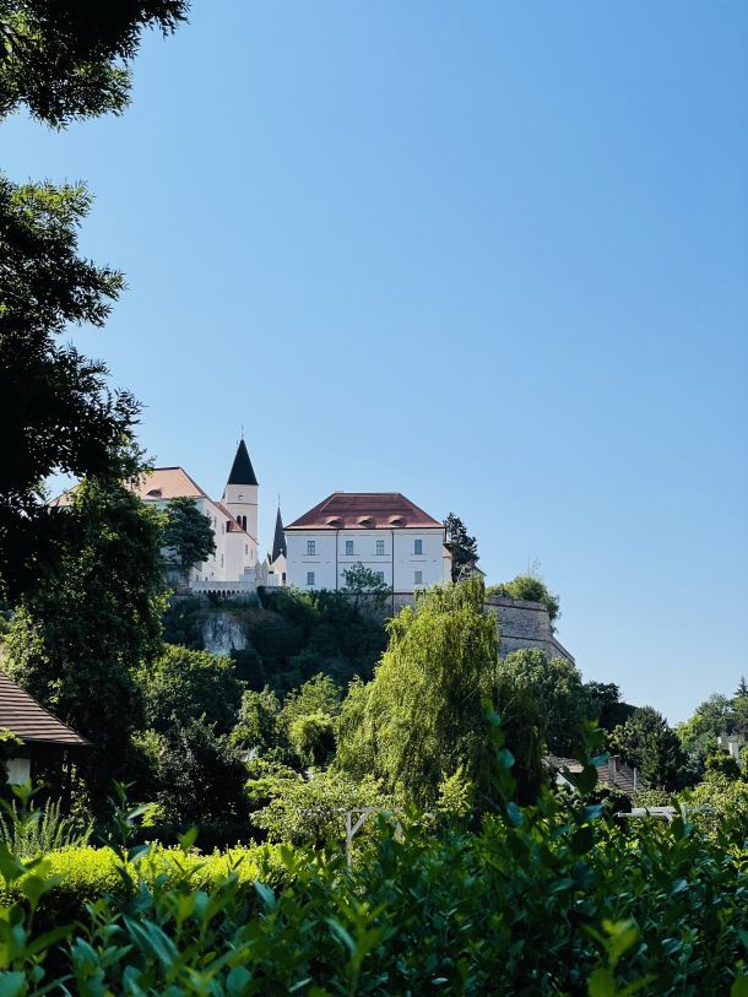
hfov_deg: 28.0
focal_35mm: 52
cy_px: 498
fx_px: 1498
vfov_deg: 36.8
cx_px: 374
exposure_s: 1/2817
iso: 25
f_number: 2
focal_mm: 6
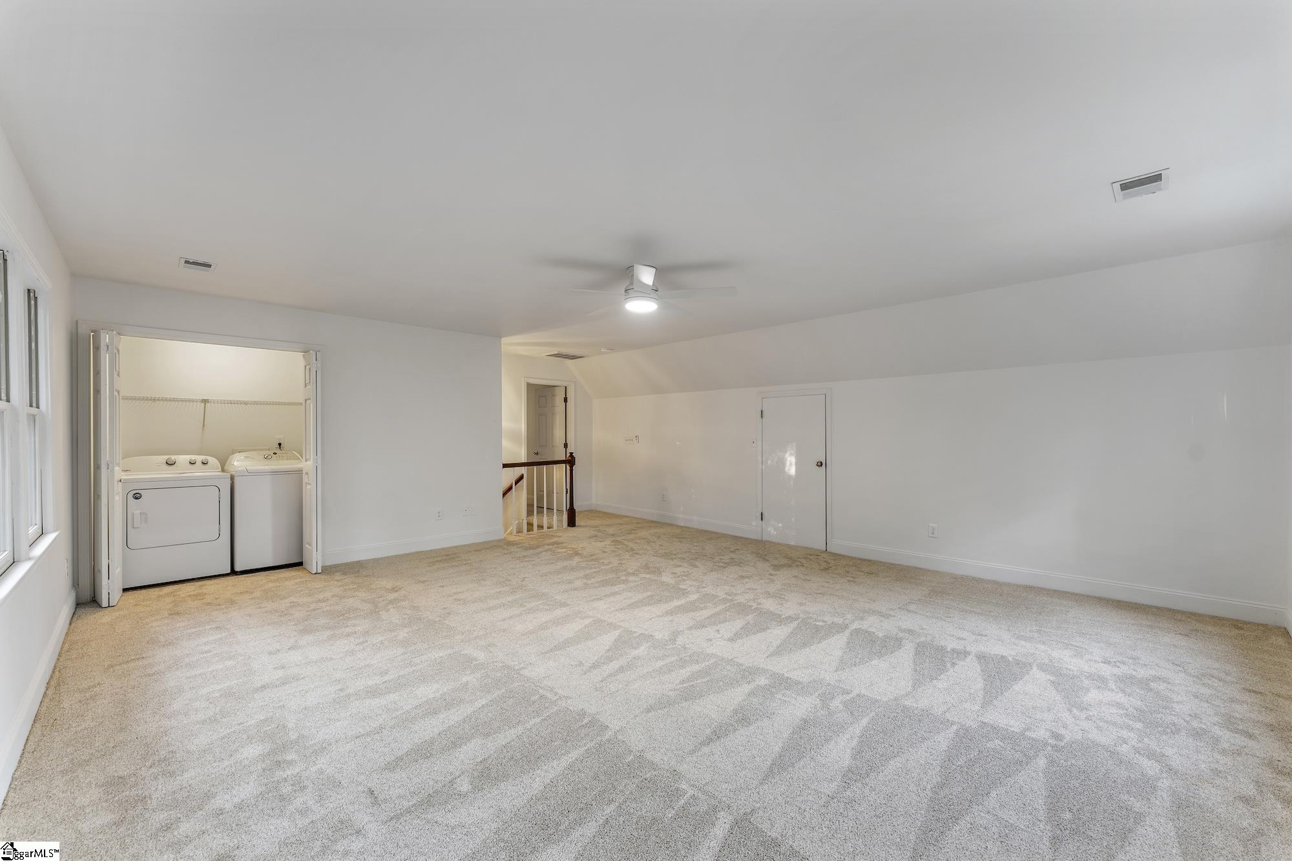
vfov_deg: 81.2
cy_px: 430
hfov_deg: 104.3
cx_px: 646
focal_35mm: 14
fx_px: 502
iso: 400
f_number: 6.3
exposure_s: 1/1.25
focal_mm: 14
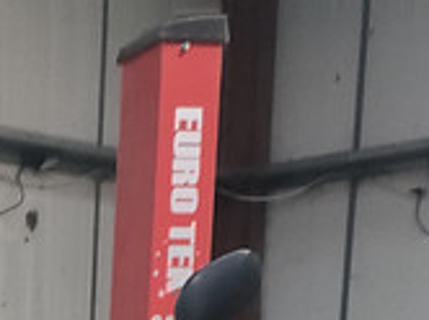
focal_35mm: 174
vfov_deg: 7.3
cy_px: 1030
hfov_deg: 10.6
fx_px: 2153
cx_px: -376
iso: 584
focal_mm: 4.73
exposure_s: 1/33
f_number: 1.7
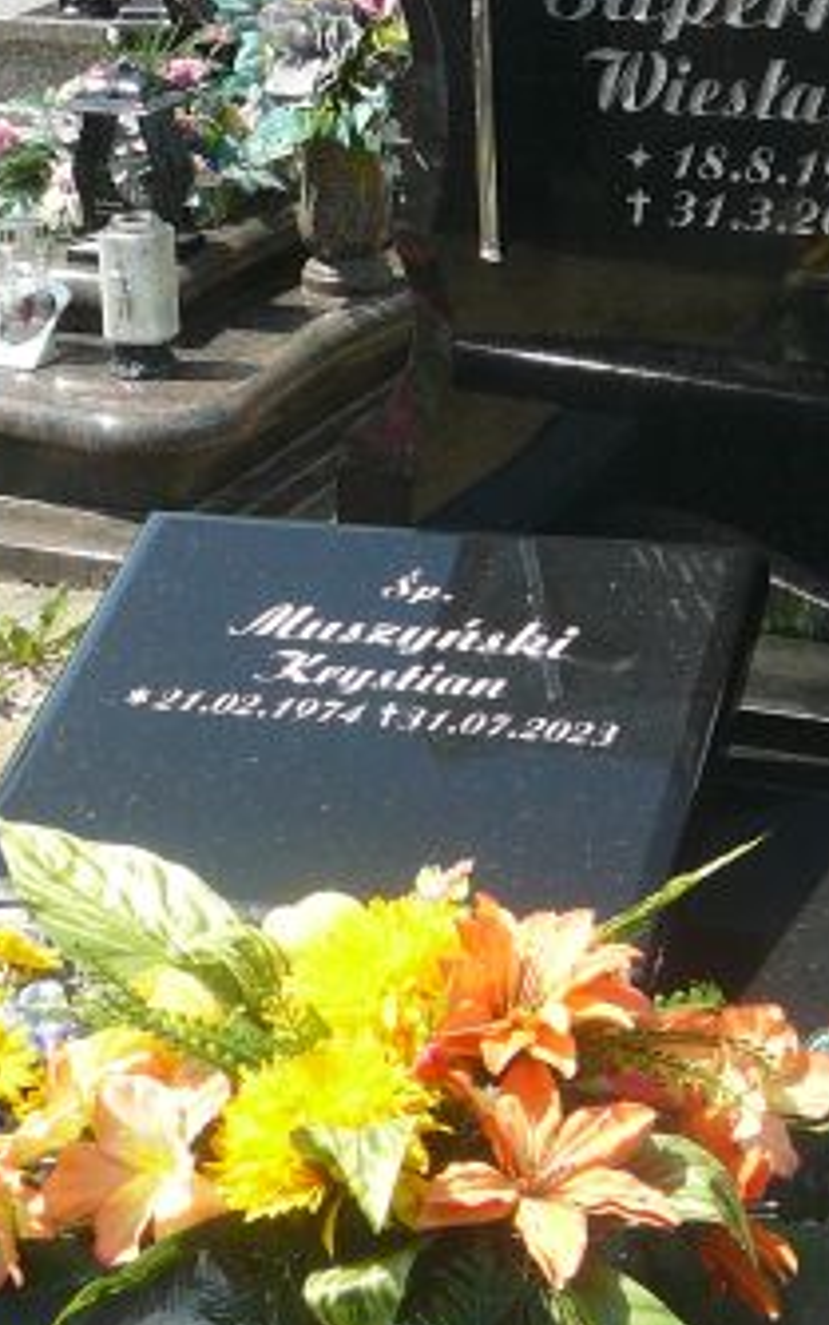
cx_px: 512
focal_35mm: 71
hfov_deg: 18.3
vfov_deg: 28.9
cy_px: 742
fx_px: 2564
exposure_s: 1/640
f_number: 2.8
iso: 80
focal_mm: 5.2
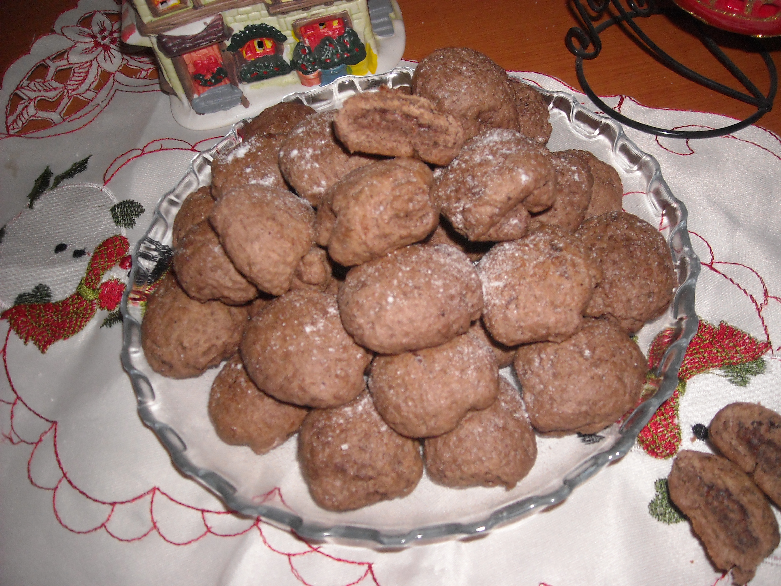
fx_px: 790
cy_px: 293
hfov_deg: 52.6
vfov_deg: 40.7
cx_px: 390
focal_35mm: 35
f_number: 5.6
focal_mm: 5.7
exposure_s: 1/60
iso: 200
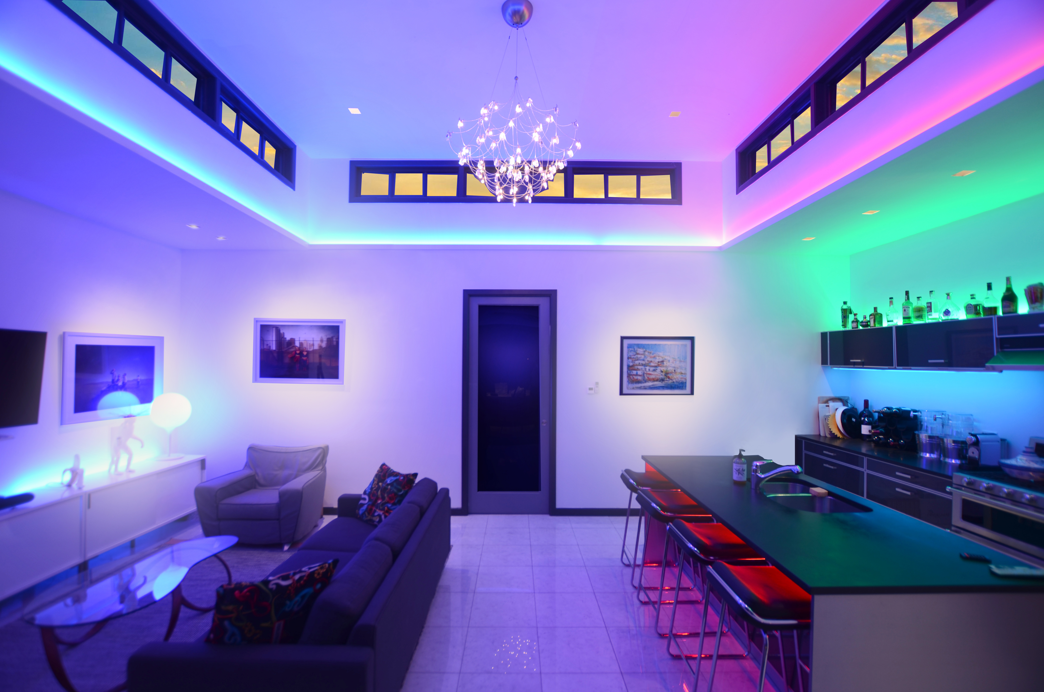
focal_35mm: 15
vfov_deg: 77.1
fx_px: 434
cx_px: 522
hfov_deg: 100.5
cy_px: 346
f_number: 3.5
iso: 100
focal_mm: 10
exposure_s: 1/6
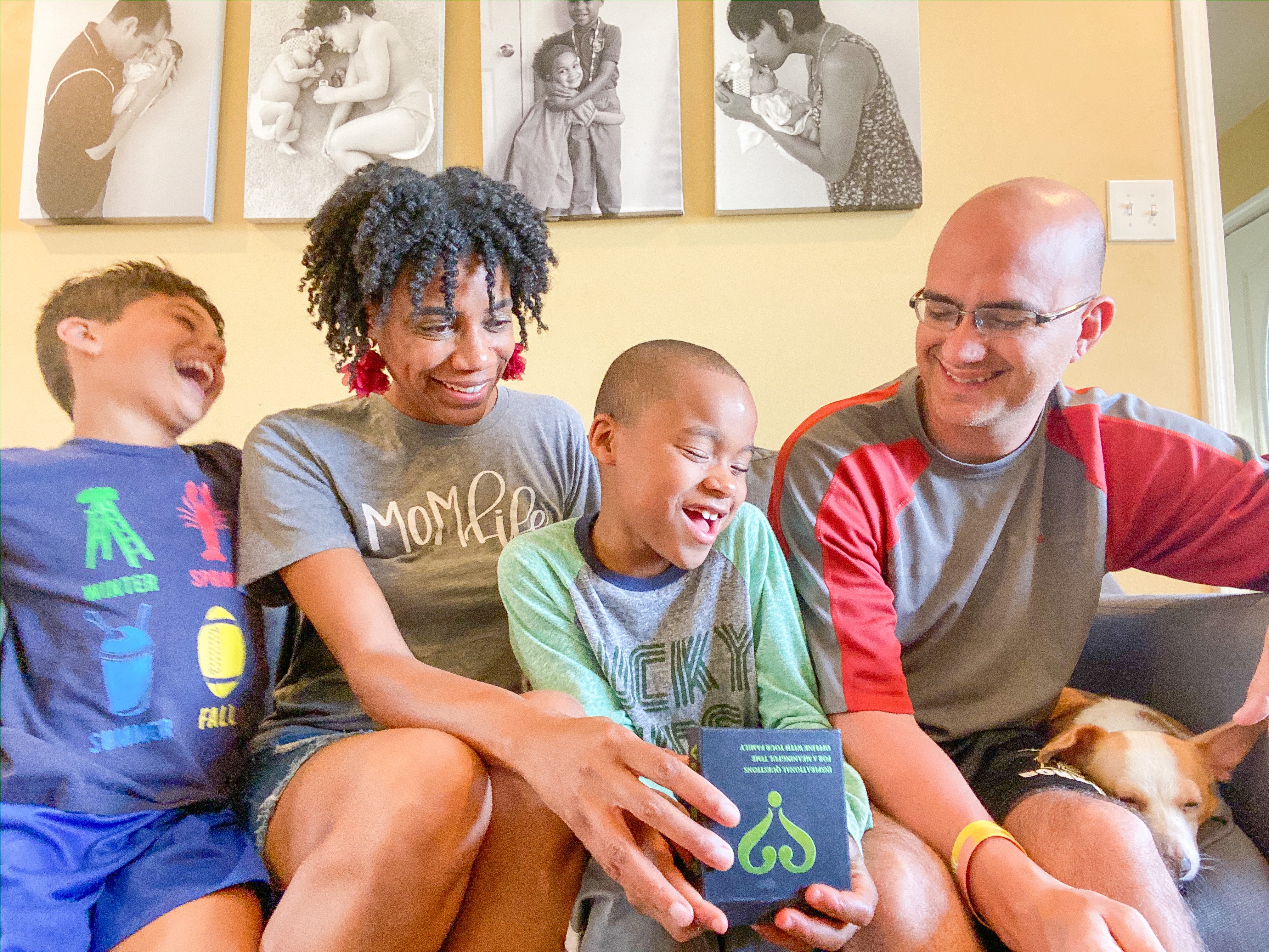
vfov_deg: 58.9
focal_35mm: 23
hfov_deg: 73.9
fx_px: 843
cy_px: 476
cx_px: 634
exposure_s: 1/30
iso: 400
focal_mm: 2.71
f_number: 2.2
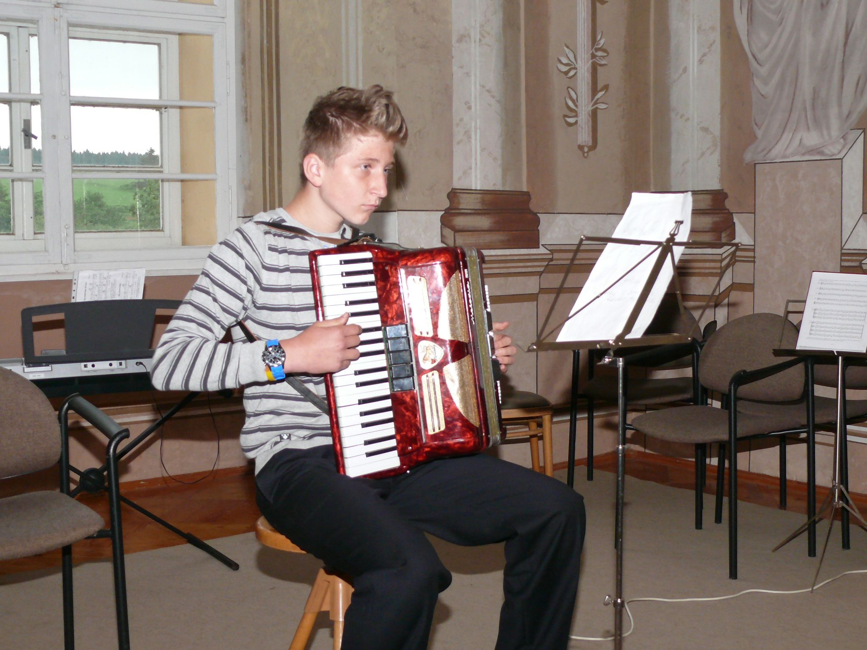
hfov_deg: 38.2
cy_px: 325
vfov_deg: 29.1
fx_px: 1252
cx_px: 434
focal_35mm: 50
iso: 200
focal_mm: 9.1
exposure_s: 1/125
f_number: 2.8
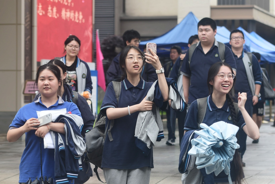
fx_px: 596
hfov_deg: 26.0
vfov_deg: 17.5
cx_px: 138
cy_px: 92
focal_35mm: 78
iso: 100
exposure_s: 1/200
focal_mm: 78
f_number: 4
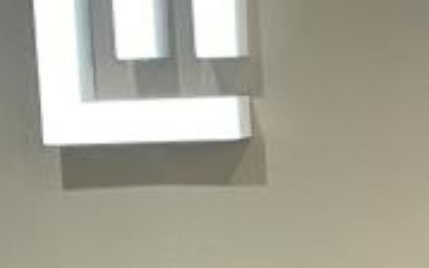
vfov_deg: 6.6
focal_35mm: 197
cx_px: 561
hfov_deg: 10.4
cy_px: 335
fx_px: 2304
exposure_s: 1/50
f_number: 1.6
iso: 125
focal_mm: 4.2
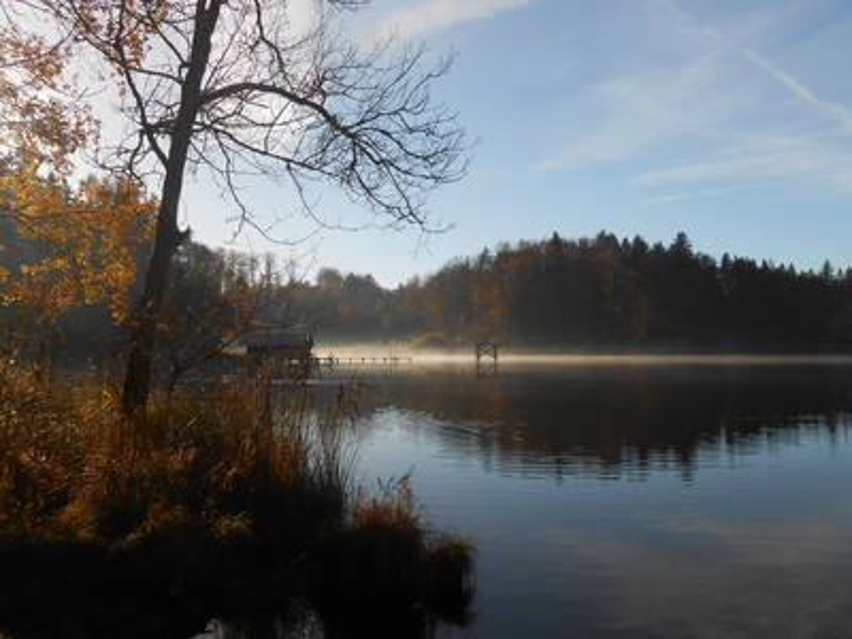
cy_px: 320
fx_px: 738
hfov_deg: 60.0
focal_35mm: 30
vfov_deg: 46.8
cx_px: 426
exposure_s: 1/800
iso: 80
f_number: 3.8
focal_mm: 5.3
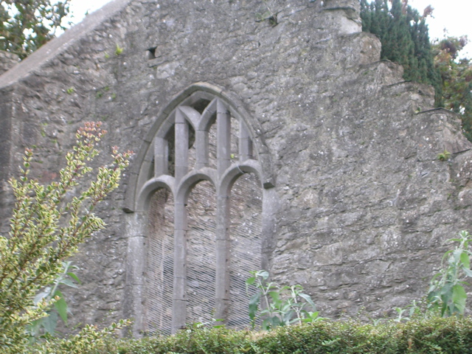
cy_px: 177
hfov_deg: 17.1
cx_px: 236
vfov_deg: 12.9
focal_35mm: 115
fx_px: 1568
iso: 56
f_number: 4.9
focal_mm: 17.4
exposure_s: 1/30
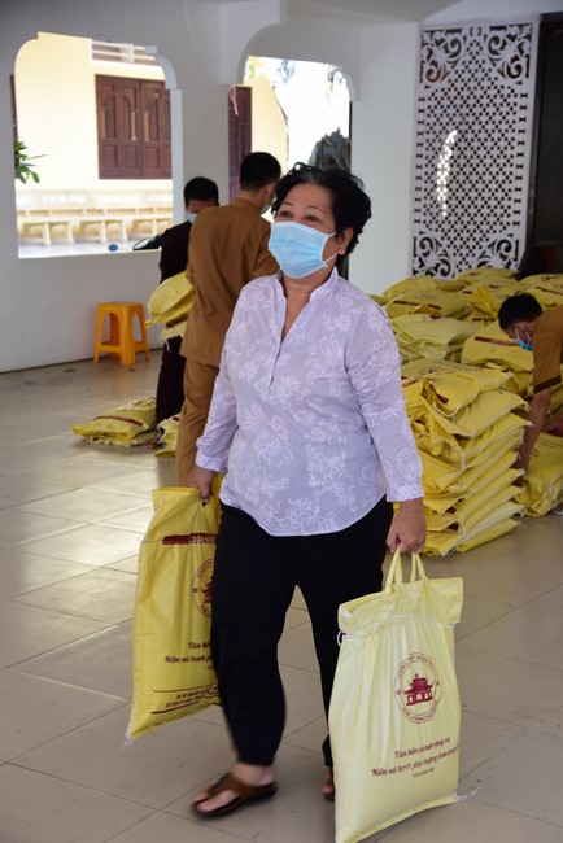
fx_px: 1523
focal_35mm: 65
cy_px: 422
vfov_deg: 30.9
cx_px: 282
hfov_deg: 20.9
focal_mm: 65
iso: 800
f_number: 5.6
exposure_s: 1/125
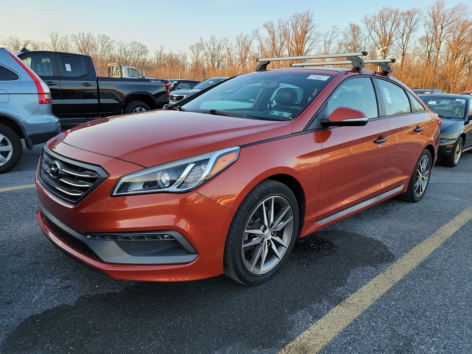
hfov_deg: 71.6
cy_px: 177
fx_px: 327
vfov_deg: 56.8
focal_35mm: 24
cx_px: 236
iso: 60
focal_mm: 6.7
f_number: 1.8
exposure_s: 1/119
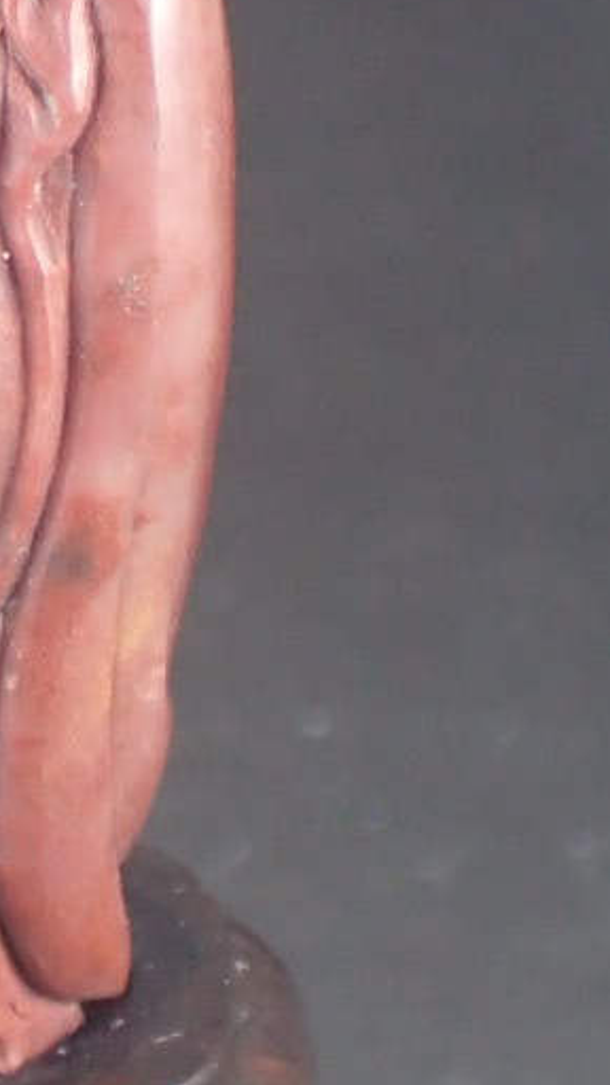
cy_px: 629
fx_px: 5406
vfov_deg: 11.5
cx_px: -290
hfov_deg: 6.4
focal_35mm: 188
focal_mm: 8.41
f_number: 3.1
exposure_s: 1/200
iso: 500
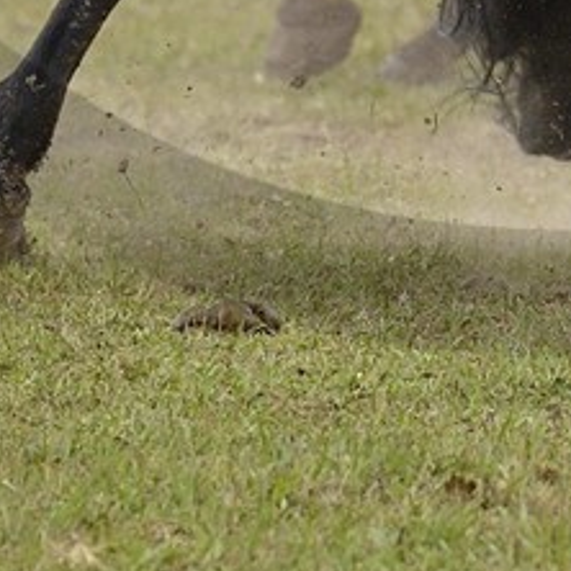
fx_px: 22824
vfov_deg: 1.4
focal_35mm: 1223
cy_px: -715
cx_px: 568
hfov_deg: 1.4
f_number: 5
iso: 800
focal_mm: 200
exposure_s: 1/800
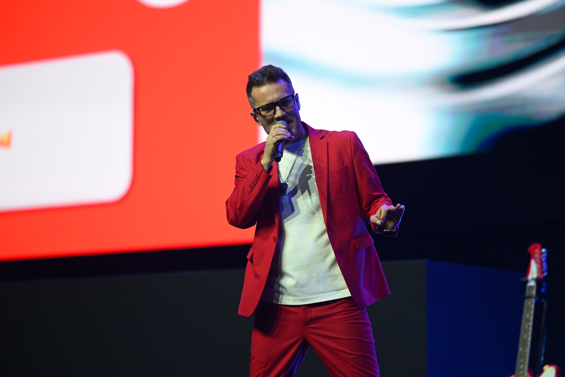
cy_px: 188
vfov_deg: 10.2
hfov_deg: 15.2
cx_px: 282
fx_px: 2119
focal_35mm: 135
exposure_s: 1/500
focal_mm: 135
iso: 1250
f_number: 1.8
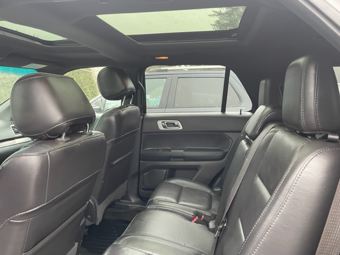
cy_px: 128
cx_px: 170
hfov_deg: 67.3
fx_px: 255
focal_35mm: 26
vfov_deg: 53.1
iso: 125
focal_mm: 4.2
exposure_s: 1/80
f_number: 1.6
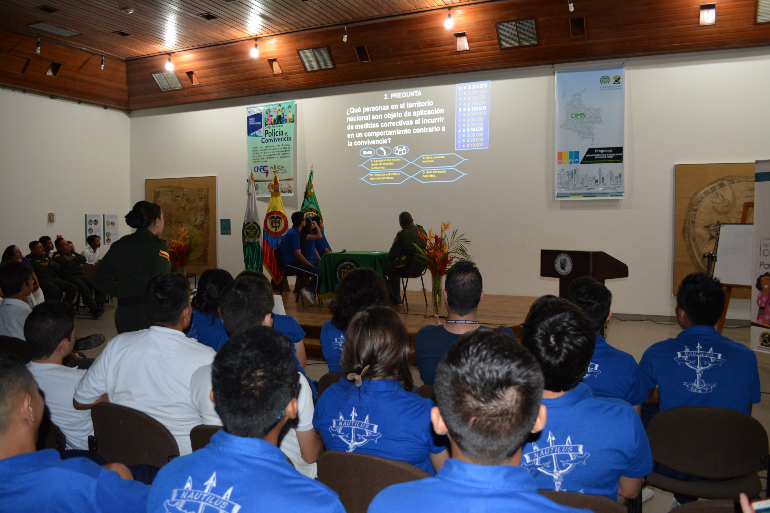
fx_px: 577
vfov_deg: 47.9
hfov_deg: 67.4
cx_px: 385
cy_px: 256
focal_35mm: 27
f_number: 3.5
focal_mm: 18
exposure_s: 1/30
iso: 1400
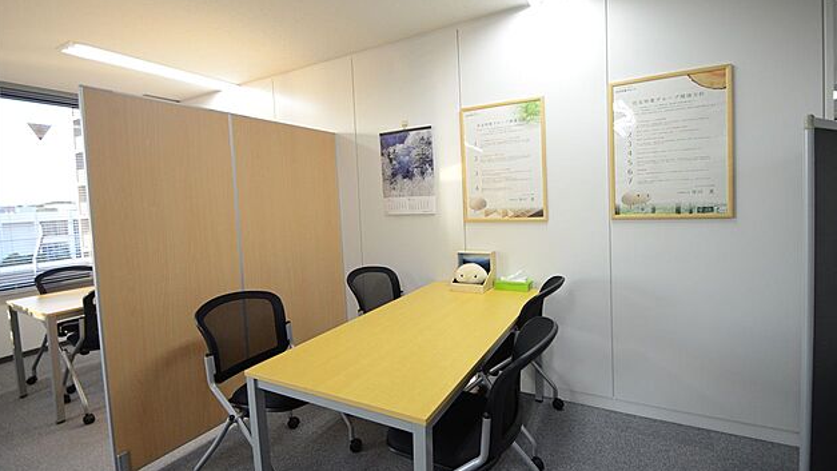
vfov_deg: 67.0
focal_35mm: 16
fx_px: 355
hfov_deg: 99.4
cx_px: 421
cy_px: 214
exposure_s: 1/350
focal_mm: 10
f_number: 3.5
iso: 1250
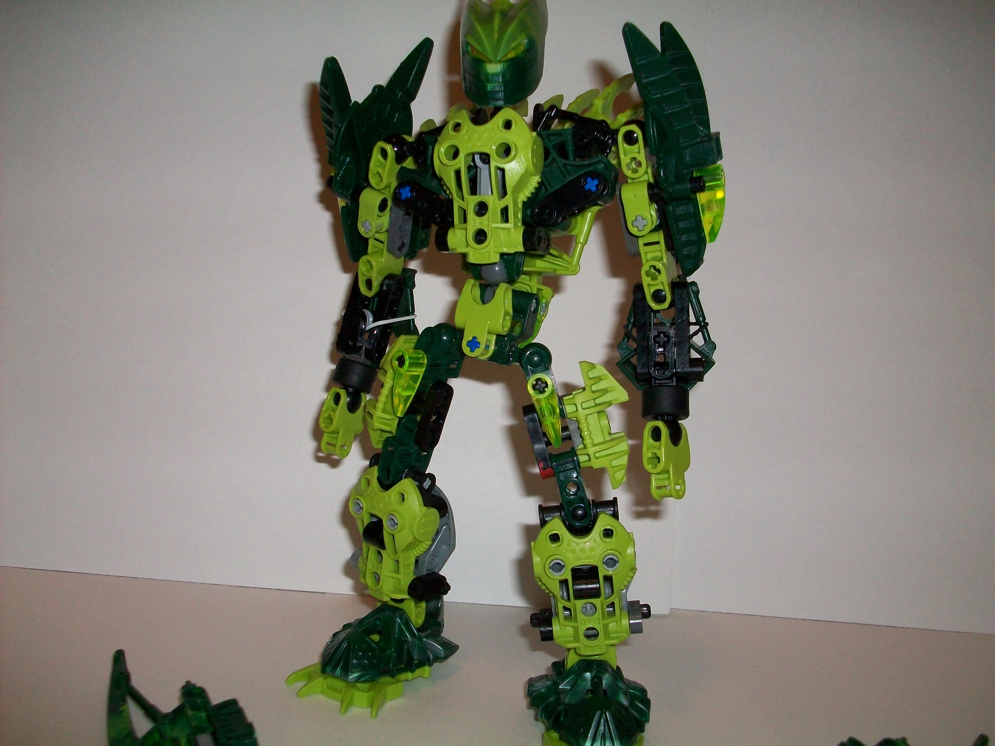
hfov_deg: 54.0
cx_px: 498
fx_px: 977
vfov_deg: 41.8
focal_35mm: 34
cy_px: 373
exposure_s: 1/60
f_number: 2.8
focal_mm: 5.7
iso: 120
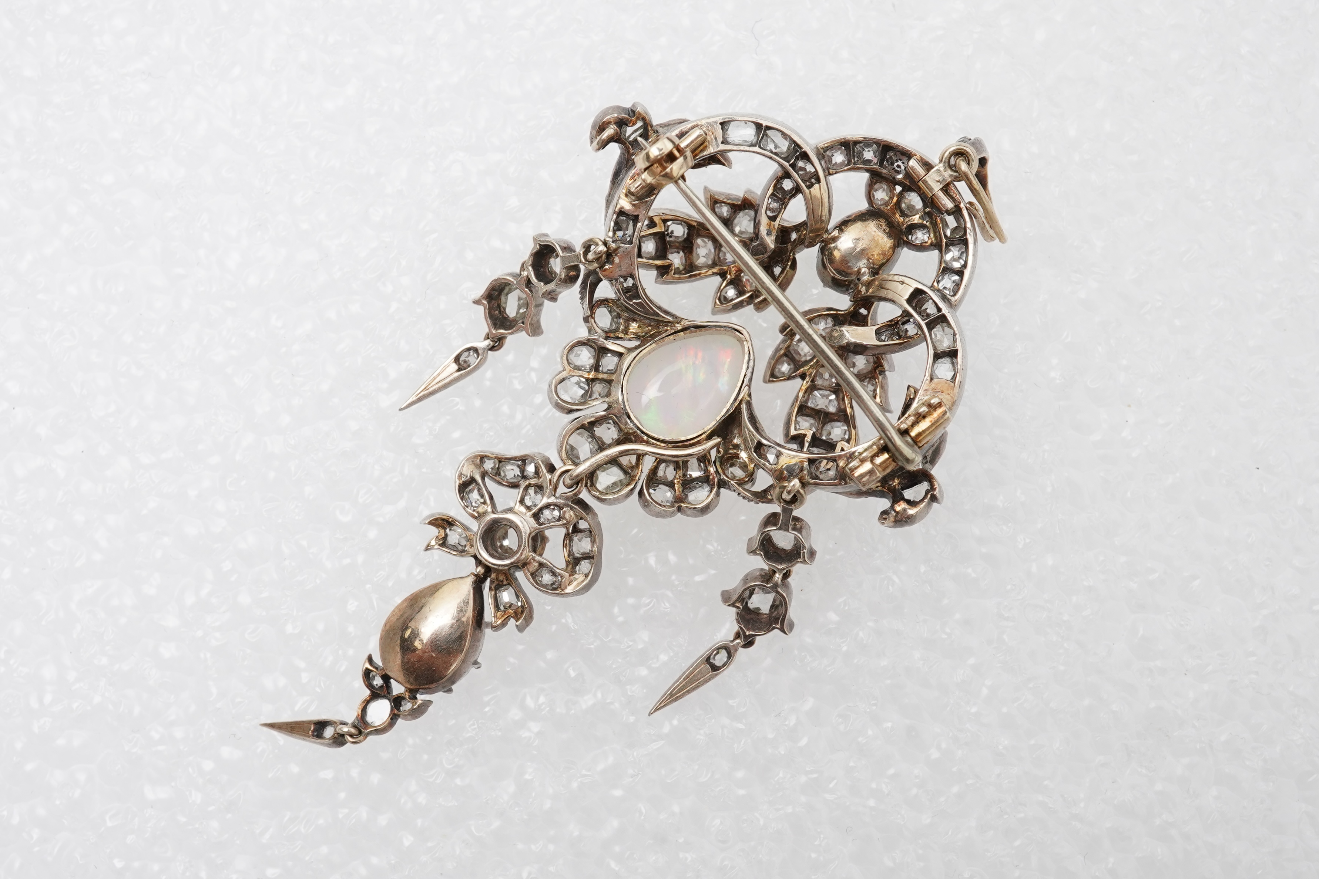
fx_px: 1649
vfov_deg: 29.9
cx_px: 660
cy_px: 440
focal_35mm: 45
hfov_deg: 43.6
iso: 640
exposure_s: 1/125
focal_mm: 30
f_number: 20
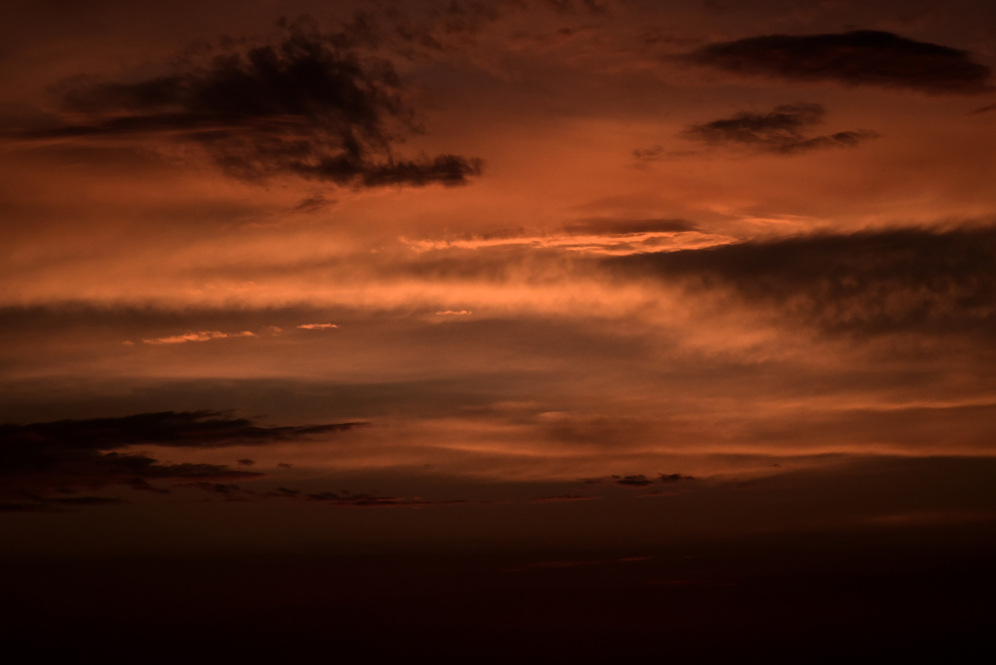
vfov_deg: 11.4
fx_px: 3321
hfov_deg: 17.1
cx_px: 498
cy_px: 332
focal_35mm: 120
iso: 1600
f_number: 13
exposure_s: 1/1250
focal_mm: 120
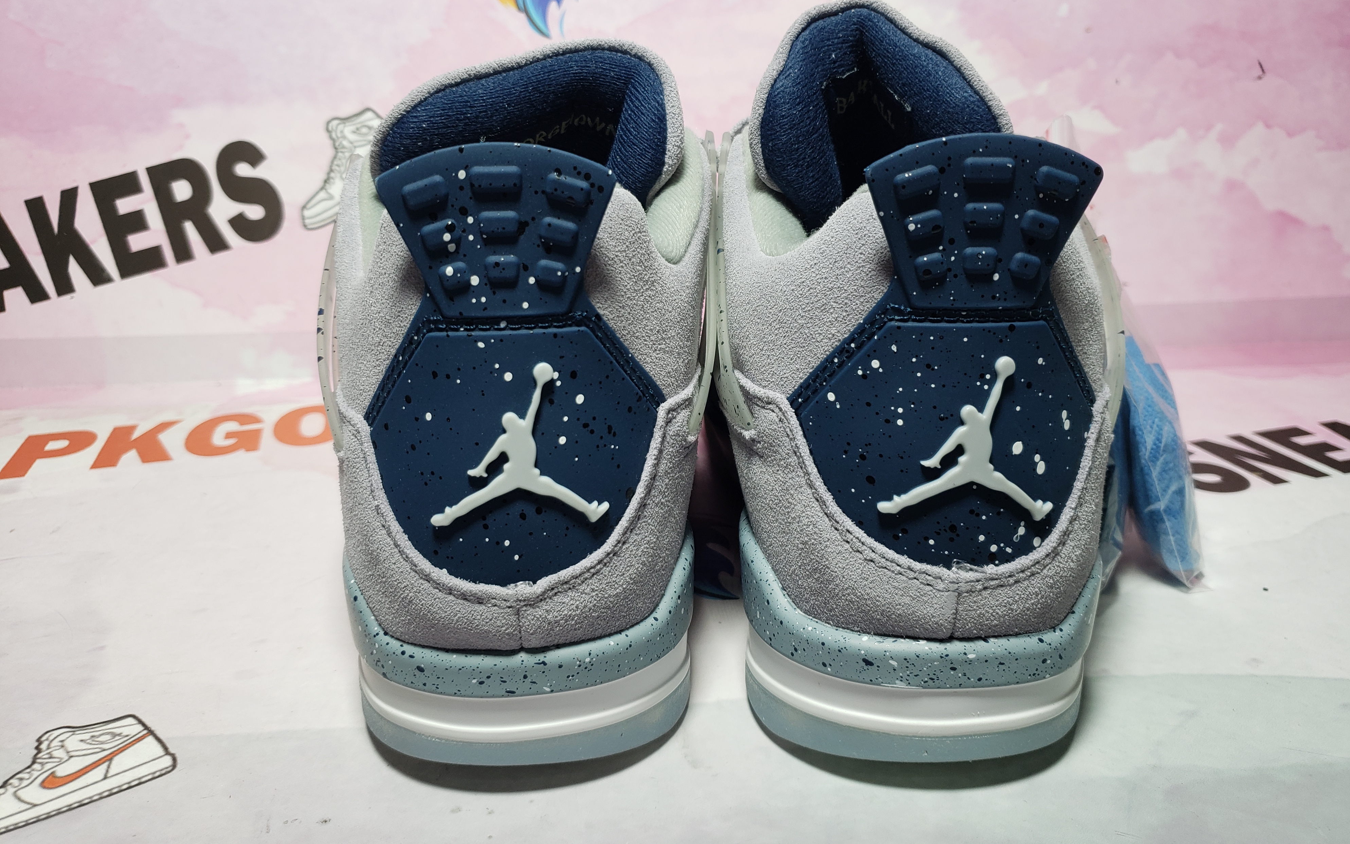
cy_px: 383
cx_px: 685
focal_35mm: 28
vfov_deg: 44.5
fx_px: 1030
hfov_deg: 66.5
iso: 50
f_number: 1.5
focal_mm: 4.3
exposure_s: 1/333
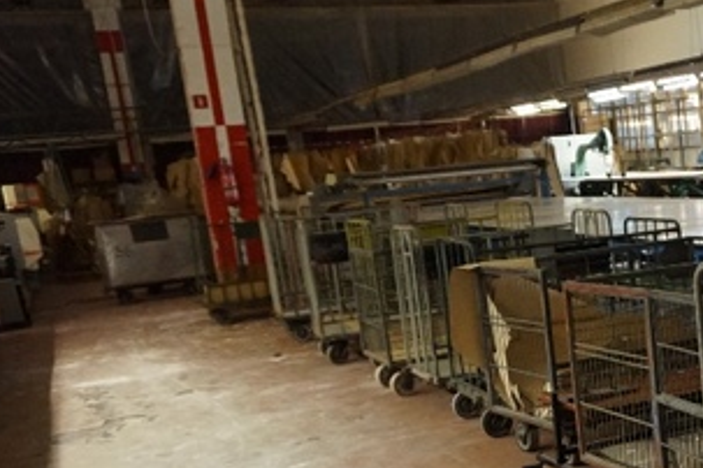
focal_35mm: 57
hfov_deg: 31.4
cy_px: 401
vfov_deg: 23.3
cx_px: 761
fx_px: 1113
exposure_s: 1/100
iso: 3200
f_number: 3.5
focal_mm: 16
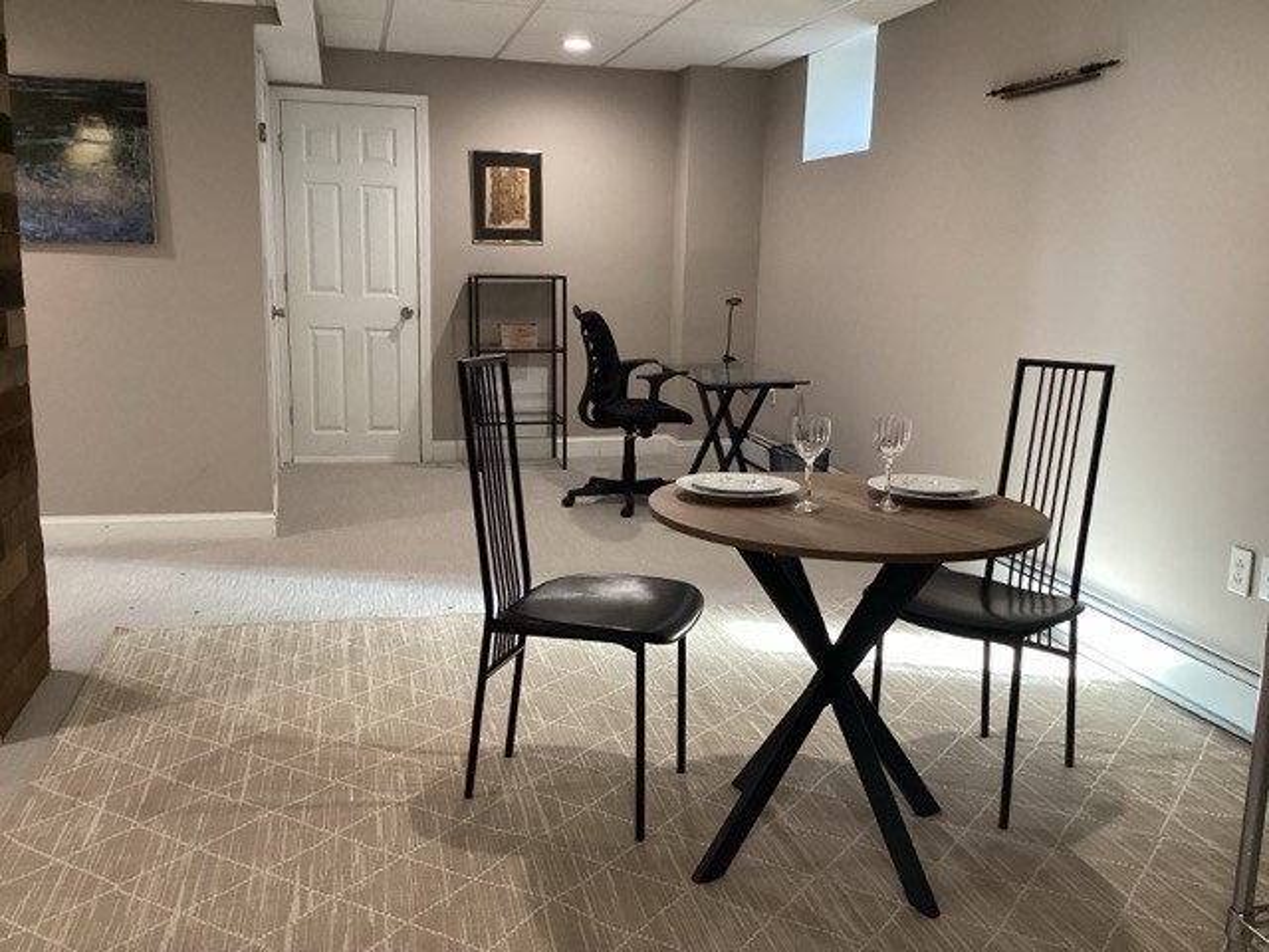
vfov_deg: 45.4
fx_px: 1136
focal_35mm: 31
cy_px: 476
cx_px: 634
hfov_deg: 58.4
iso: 320
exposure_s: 1/60
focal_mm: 3.3
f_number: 2.4
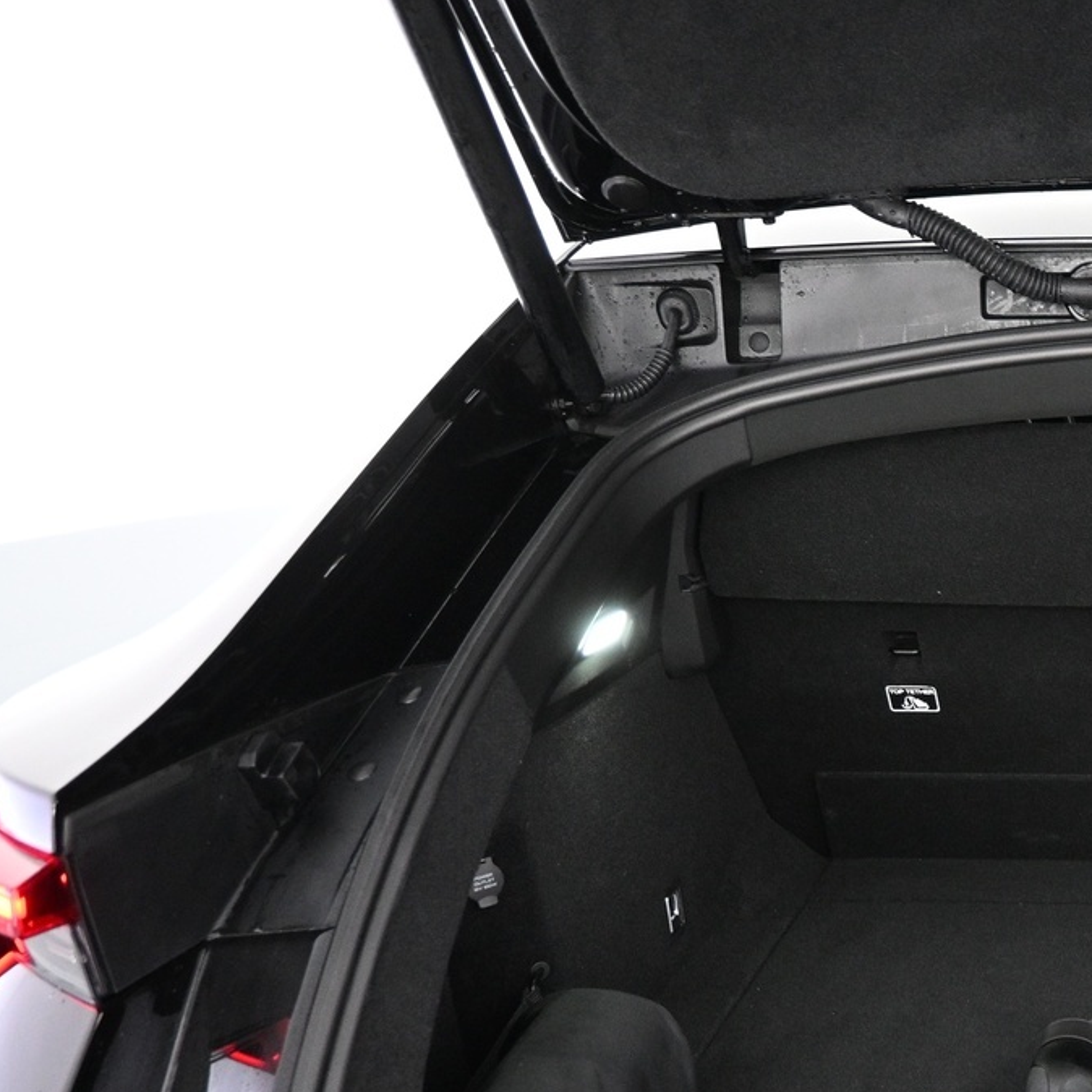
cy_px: 794
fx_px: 1749
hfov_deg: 30.1
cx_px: 1277
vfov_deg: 34.1
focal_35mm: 49
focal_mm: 16
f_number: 3.5
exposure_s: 1/25
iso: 1600
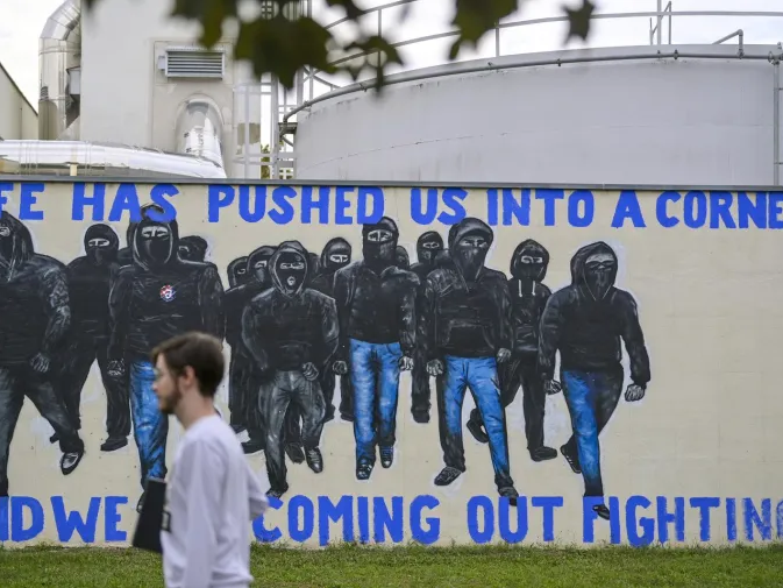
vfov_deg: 19.4
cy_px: 294
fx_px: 1719
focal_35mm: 76
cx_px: 363
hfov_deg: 25.6
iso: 160
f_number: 2.8
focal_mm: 70
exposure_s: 1/1000
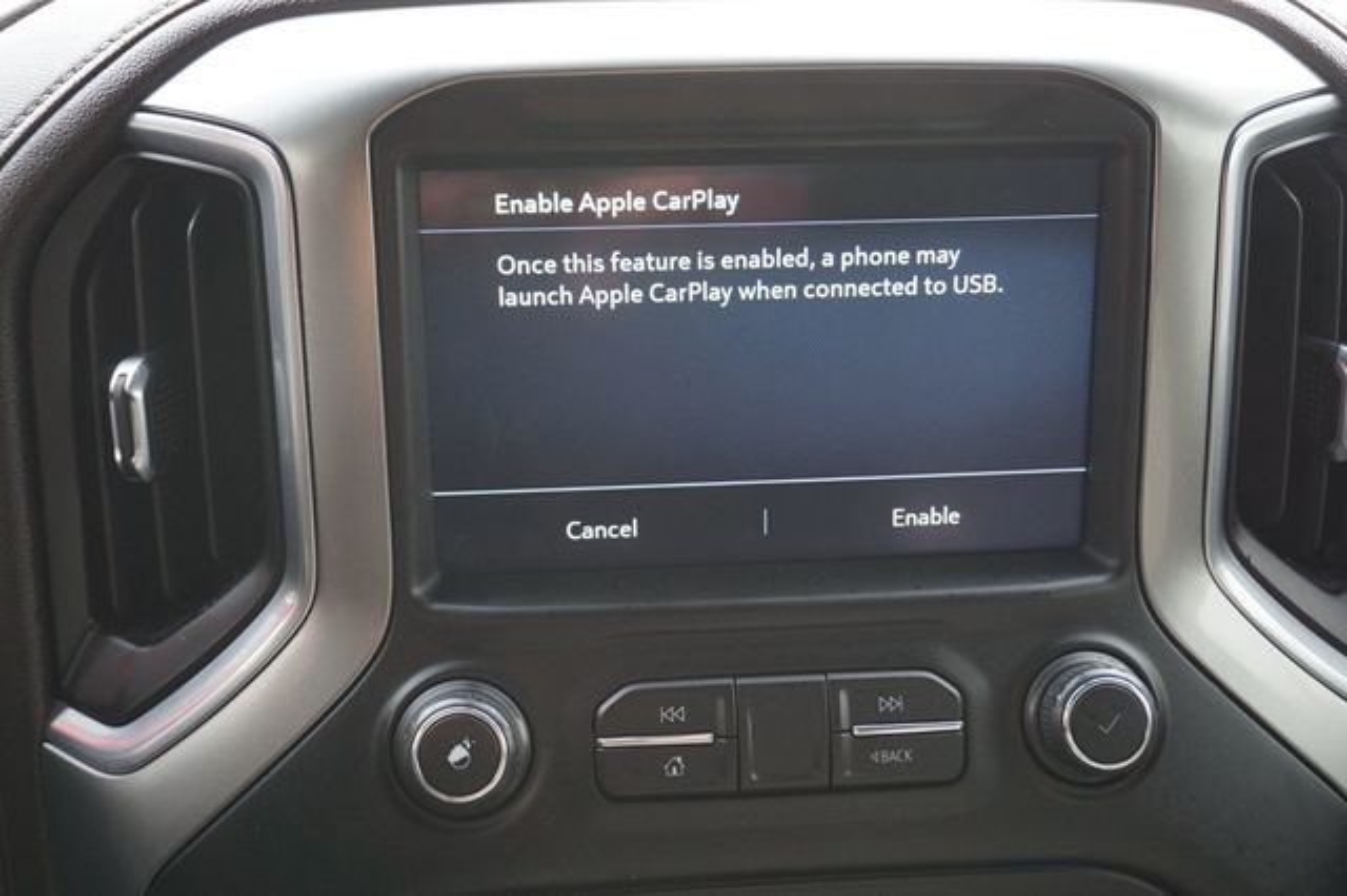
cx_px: 674
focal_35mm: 38
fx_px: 1402
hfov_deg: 51.3
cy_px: 448
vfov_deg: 35.5
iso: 400
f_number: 4.5
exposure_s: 1/60
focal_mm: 25
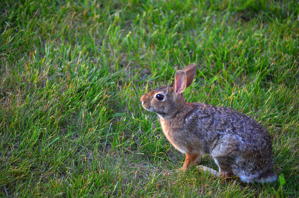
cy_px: 99
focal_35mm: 180
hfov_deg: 11.4
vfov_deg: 7.6
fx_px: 1492
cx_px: 150
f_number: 4.8
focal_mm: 120
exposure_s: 1/320
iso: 1600
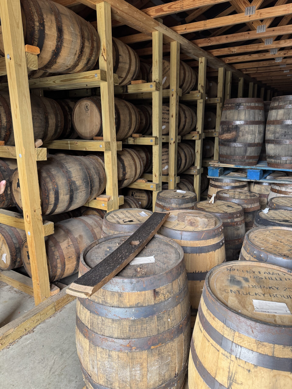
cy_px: 194
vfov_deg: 71.6
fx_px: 270
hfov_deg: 56.8
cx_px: 146
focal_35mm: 24
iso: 160
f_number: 1.78
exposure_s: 1/121
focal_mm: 6.76
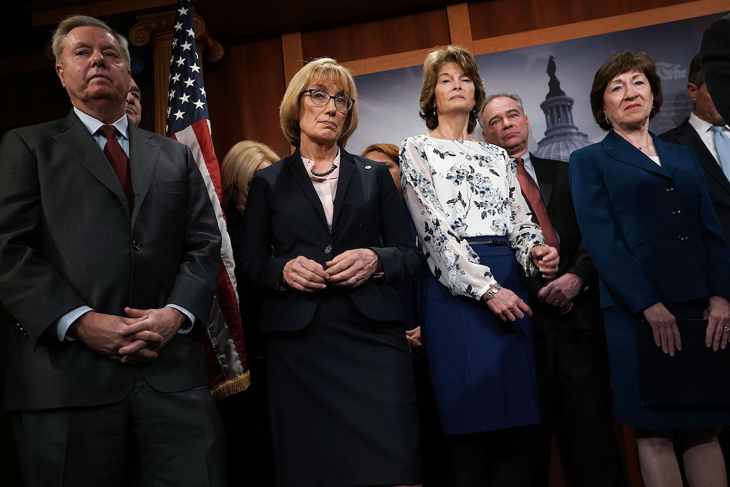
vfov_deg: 40.0
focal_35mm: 33
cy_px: 244
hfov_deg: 57.2
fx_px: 669
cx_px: 365
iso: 1600
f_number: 4
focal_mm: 33
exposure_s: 1/320
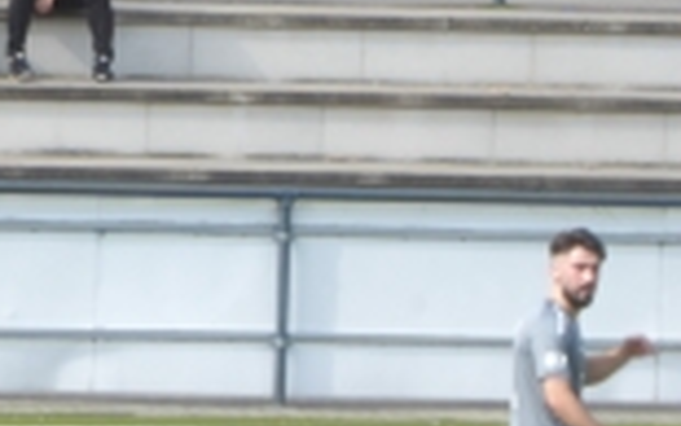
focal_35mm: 924
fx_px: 17155
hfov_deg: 2.3
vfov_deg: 1.4
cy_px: -193
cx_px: -277
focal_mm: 53.8
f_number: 5.8
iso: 80
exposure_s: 1/100
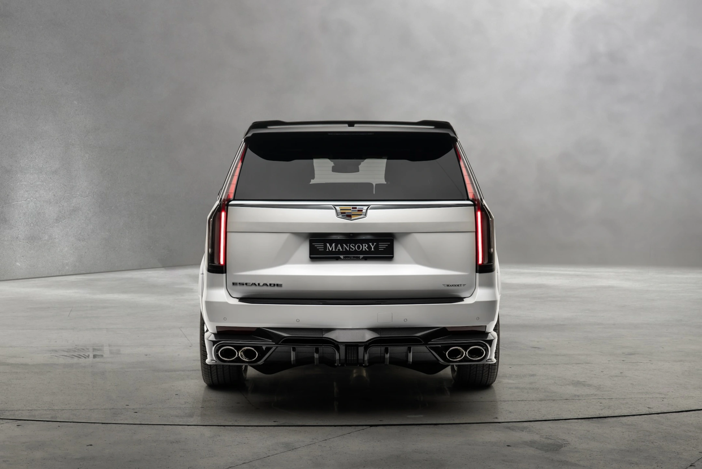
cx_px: 351
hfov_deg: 36.9
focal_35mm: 54
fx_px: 1053
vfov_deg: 25.1
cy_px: 234
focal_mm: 54
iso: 200
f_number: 14
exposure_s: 1/10
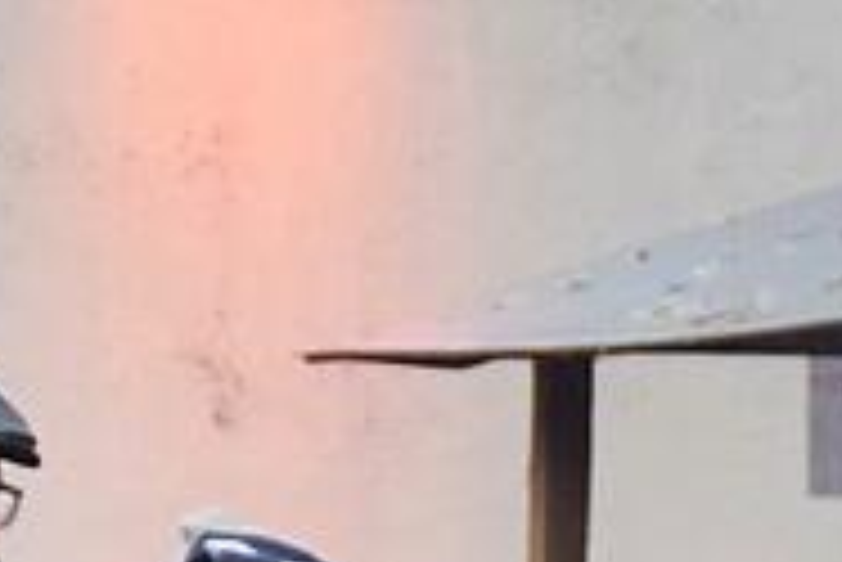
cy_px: 1533
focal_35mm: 537
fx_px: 12569
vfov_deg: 2.5
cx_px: 1067
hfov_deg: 3.8
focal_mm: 62
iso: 1600
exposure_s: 1/160
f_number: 5.3
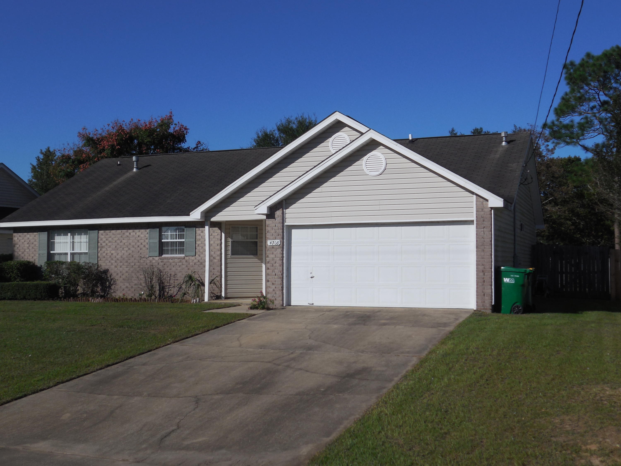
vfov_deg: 32.9
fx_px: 789
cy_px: 233
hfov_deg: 42.9
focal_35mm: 44
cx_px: 310
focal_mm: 7.8
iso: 125
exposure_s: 1/200
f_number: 14.2
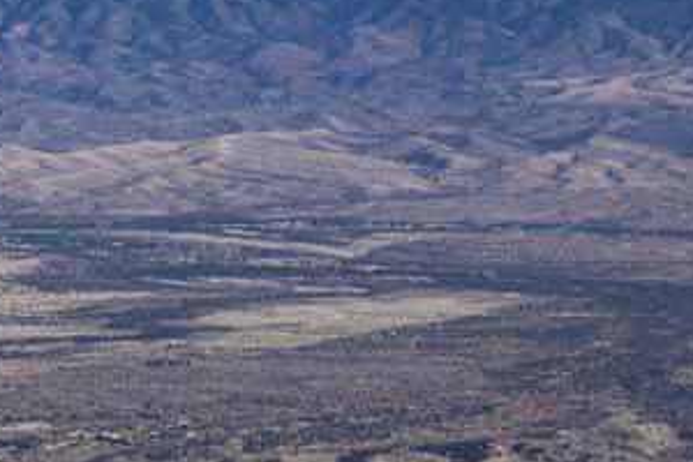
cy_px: -102
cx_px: 224
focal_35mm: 320
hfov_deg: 6.4
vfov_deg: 4.3
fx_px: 6160
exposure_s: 1/2500
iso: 100
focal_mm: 120
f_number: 5.6
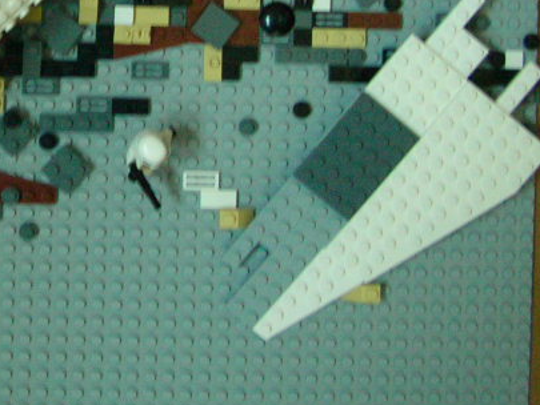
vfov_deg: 15.8
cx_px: 9
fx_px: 1420
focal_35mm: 91
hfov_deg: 20.9
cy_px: -47
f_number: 2.7
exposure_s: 1/18.2
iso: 200
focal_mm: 6
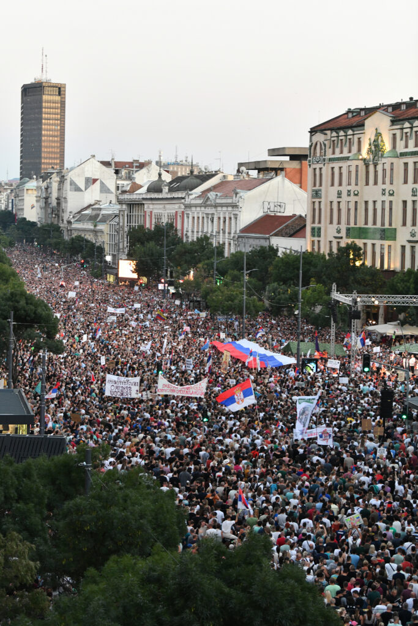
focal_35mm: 70
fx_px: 1219
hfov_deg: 19.5
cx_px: 209
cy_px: 313
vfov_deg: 28.8
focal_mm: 70
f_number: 4.5
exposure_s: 1/100
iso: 2000
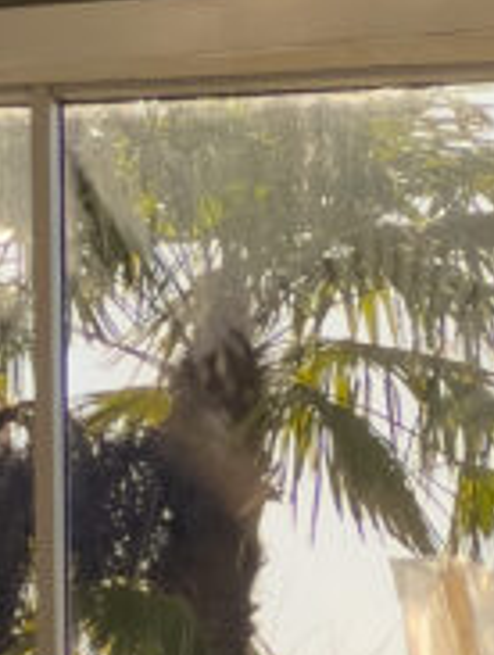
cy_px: 991
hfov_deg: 3.4
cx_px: -691
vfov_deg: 4.6
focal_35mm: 430
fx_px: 8154
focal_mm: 9
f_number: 2.8
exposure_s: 1/105
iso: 32
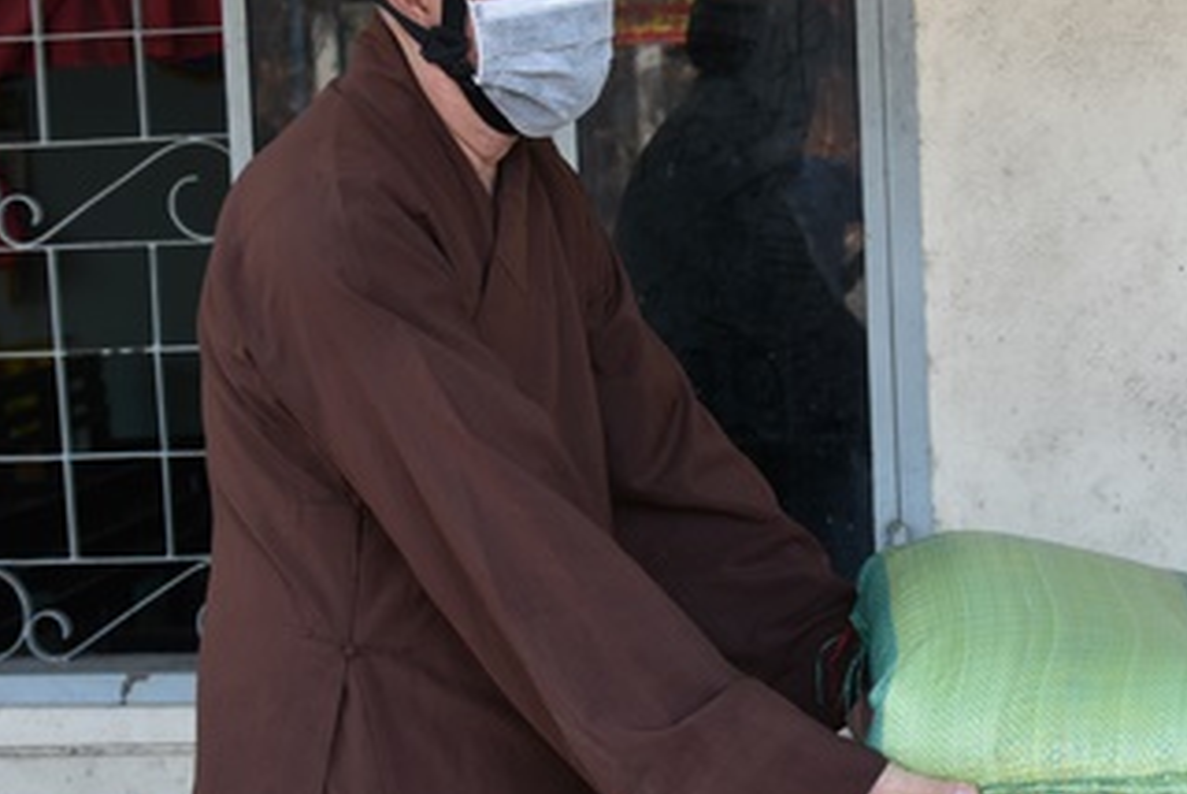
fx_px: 2277
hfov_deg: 29.1
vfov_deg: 19.8
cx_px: 746
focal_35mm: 69
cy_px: 349
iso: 200
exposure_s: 1/80
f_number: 4.5
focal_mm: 34
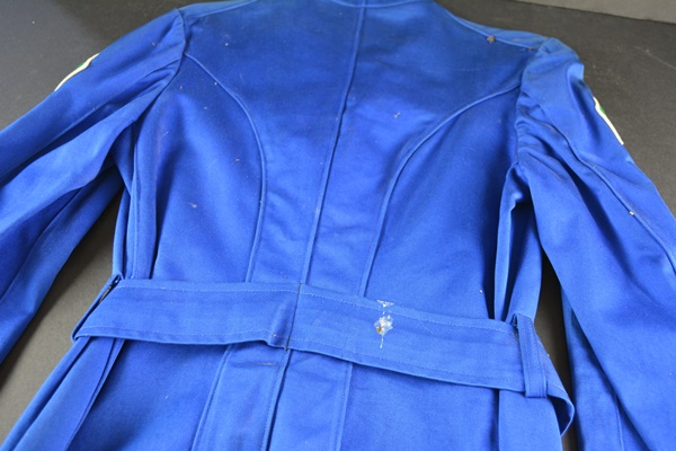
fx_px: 620
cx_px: 338
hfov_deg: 57.2
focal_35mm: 33
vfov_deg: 40.0
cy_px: 226
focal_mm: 22
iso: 800
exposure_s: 1/40
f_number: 4
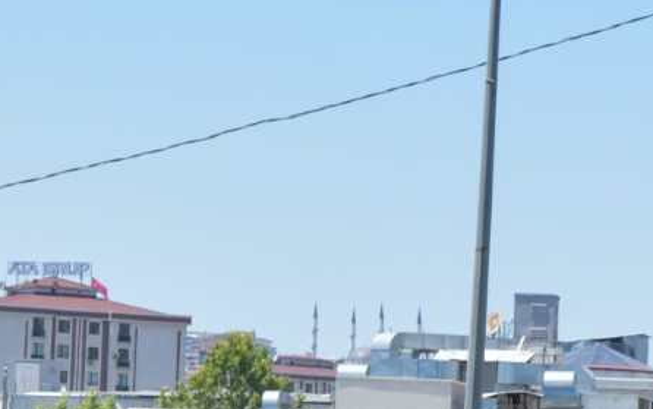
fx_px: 4610
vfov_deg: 5.0
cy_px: 717
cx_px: 10
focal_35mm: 259
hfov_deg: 8.1
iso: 100
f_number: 7.1
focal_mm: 70
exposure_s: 1/250
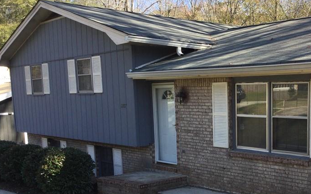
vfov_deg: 26.0
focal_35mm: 49
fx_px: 415
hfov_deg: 40.1
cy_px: 147
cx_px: 226
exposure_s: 1/344
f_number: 2.4
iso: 25
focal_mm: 3.3
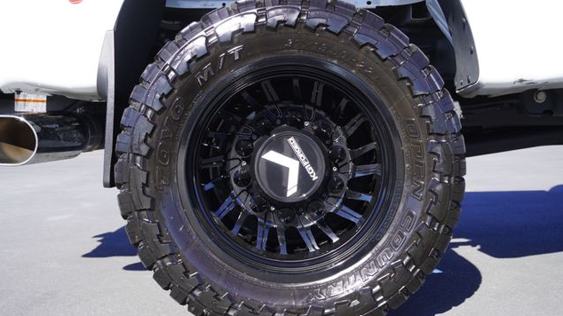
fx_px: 806
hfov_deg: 38.5
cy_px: 170
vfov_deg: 22.2
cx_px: 282
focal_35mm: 54
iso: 100
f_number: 5.6
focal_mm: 34
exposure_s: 1/200
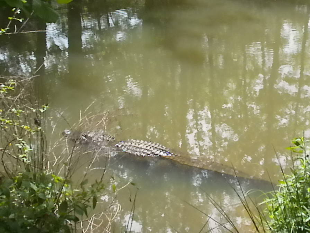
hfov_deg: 29.3
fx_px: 591
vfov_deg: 22.2
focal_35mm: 66
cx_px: 188
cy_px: 83
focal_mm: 6.6
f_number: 10
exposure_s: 1/276
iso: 640
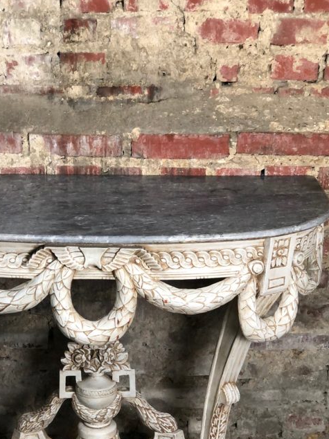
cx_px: 107
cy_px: 304
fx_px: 1065
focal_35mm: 84
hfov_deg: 17.5
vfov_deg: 23.2
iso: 100
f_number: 2.4
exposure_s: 1/33
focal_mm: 6
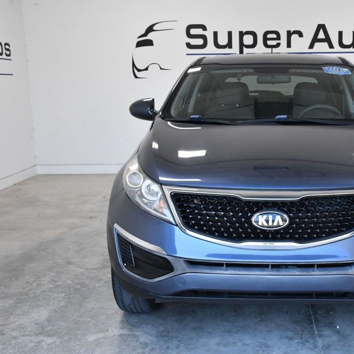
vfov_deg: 36.1
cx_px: 259
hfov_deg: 35.4
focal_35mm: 47
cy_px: 175
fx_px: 544
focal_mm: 24
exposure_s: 1/400
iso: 2500
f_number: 10
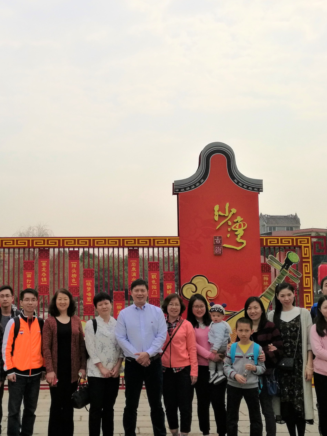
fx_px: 617
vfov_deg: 38.9
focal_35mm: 49
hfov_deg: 29.3
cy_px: 225
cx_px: 88
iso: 50
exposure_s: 1/1805
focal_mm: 4.04
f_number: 2
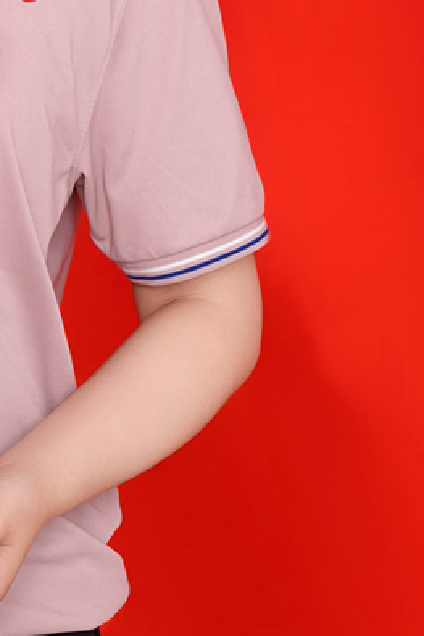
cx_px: -168
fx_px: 5640
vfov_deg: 6.4
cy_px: 13
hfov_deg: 4.3
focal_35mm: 319
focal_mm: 105
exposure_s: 1/160
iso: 100
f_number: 11
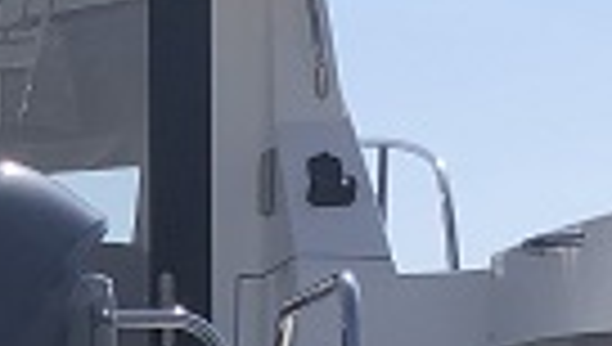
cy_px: 710
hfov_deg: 11.6
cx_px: -216
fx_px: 2909
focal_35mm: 179
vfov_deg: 6.6
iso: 20
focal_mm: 3.99
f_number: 1.8
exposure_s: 1/4000
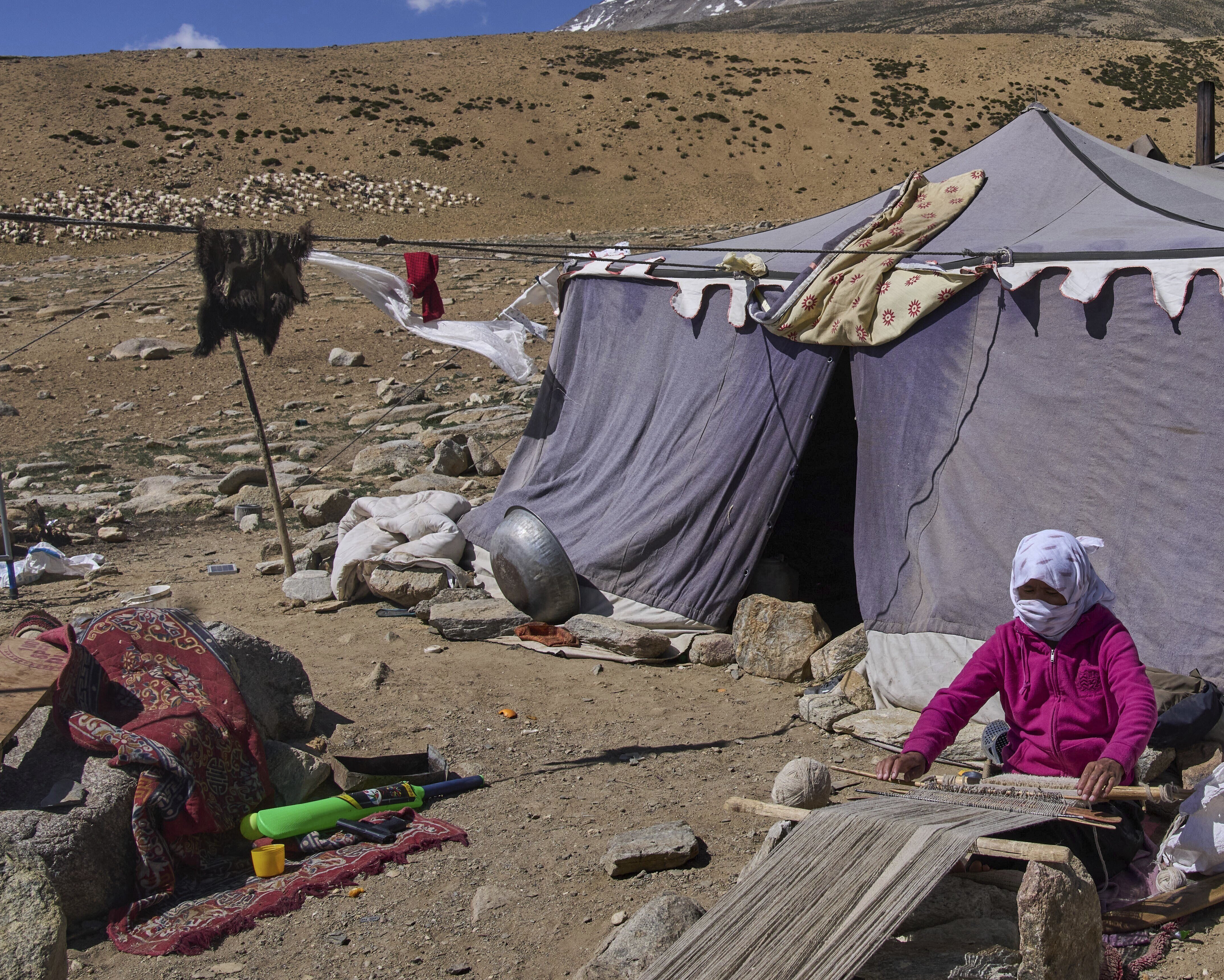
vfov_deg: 33.0
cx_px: 948
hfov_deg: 39.8
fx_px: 1630
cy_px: 295
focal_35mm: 45
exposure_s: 1/1600
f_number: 8
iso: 250
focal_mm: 24
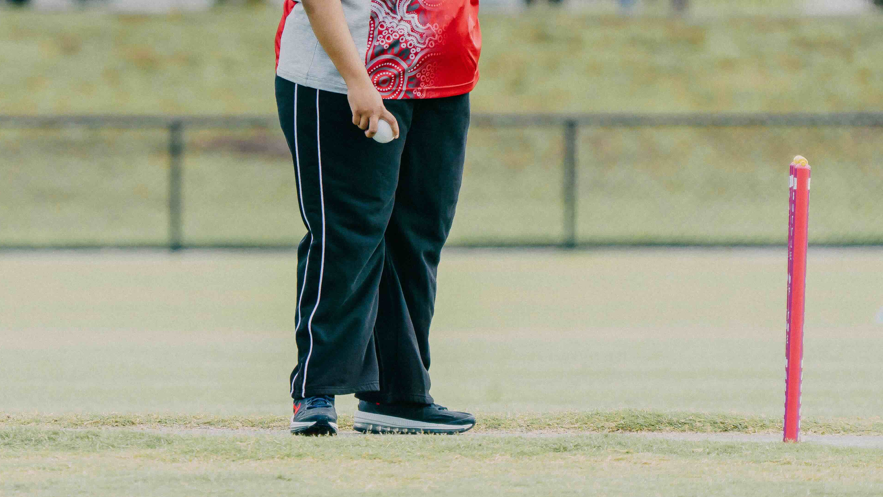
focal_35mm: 757
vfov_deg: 1.6
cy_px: 121
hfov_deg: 2.9
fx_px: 17724
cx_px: 275
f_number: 6.3
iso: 320
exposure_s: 1/1000
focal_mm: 463
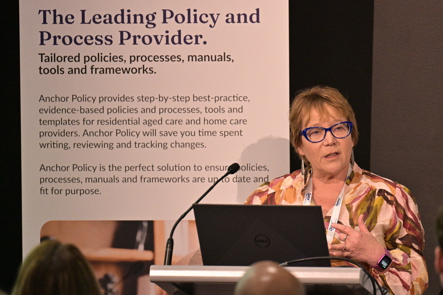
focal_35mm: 300
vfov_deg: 4.6
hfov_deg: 6.9
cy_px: 148
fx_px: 3691
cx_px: 222
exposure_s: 1/250
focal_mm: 200
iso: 2500
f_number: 2.8
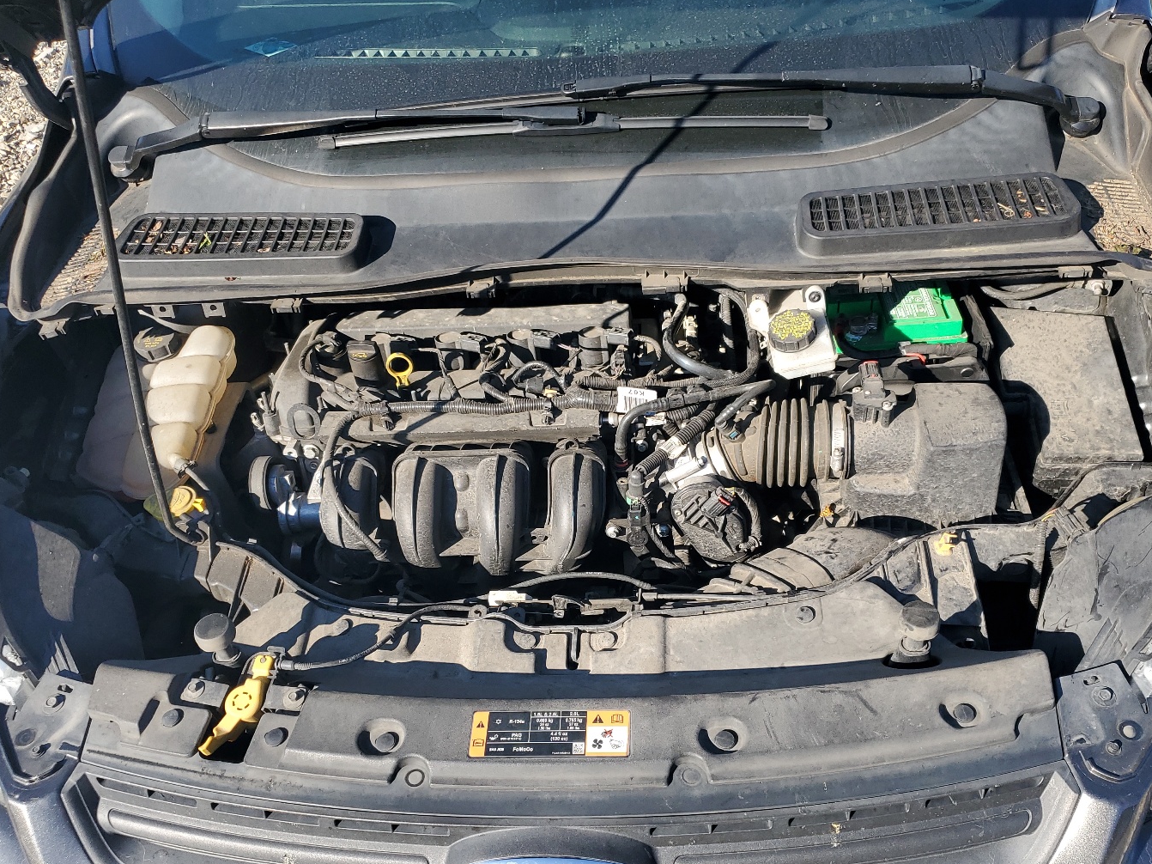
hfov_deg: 58.3
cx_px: 630
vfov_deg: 45.4
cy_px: 472
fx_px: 1031
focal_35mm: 31
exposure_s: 1/1250
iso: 50
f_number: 1.5
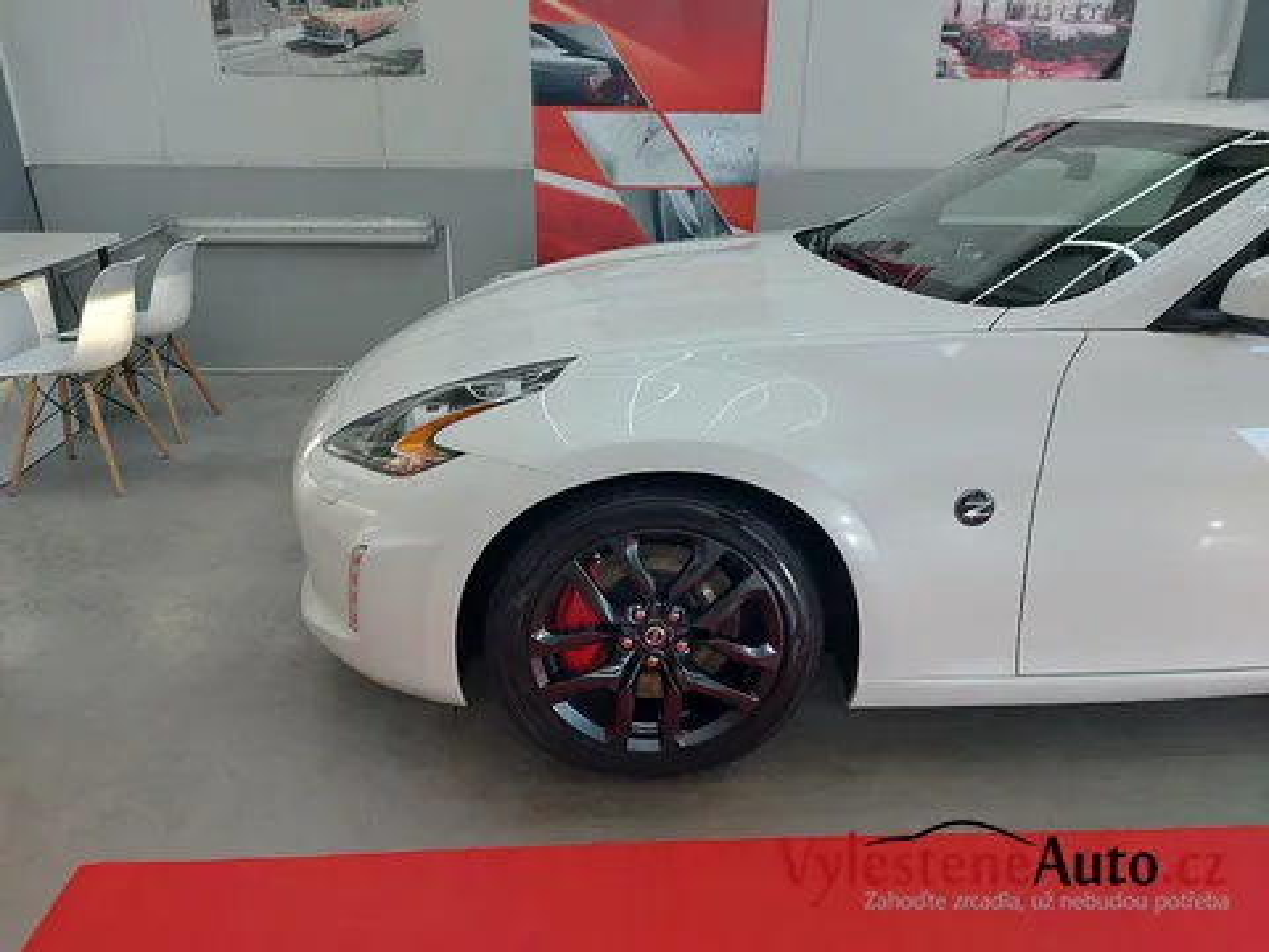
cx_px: 634
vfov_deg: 56.8
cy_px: 476
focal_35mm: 24
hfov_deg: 71.6
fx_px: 880
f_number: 1.8
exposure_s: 1/50
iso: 32
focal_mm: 5.23
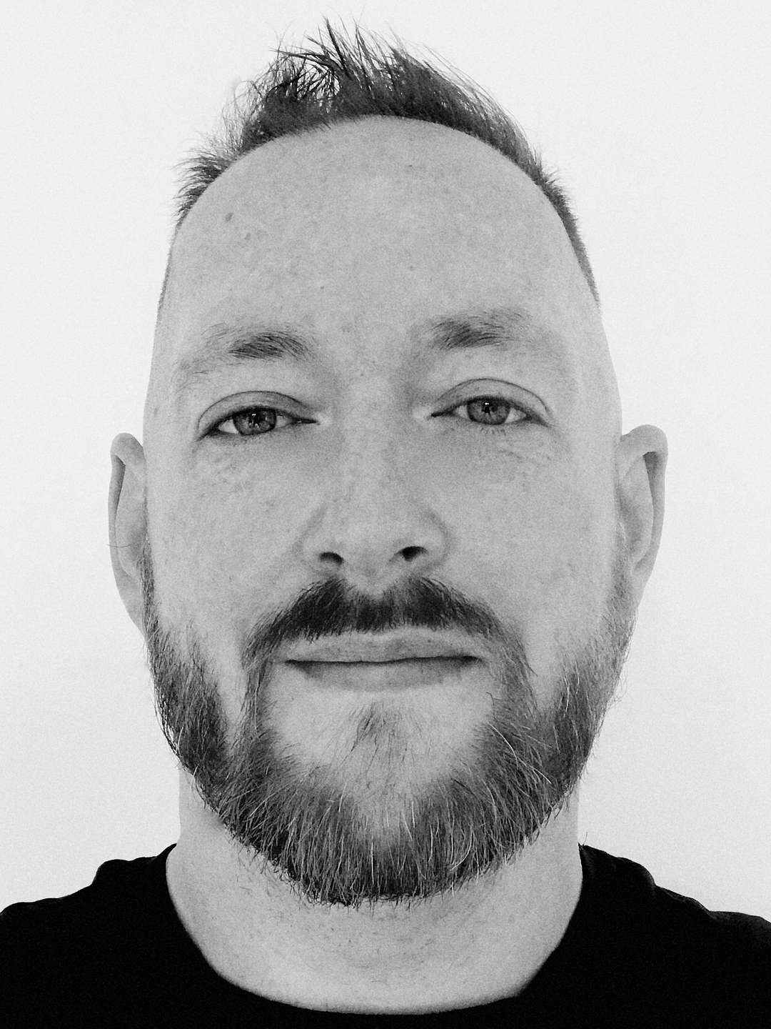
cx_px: 386
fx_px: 950
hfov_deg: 44.2
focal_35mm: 32
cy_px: 514
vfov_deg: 56.8
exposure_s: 1/60
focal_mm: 2.87
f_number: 2.2
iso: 80
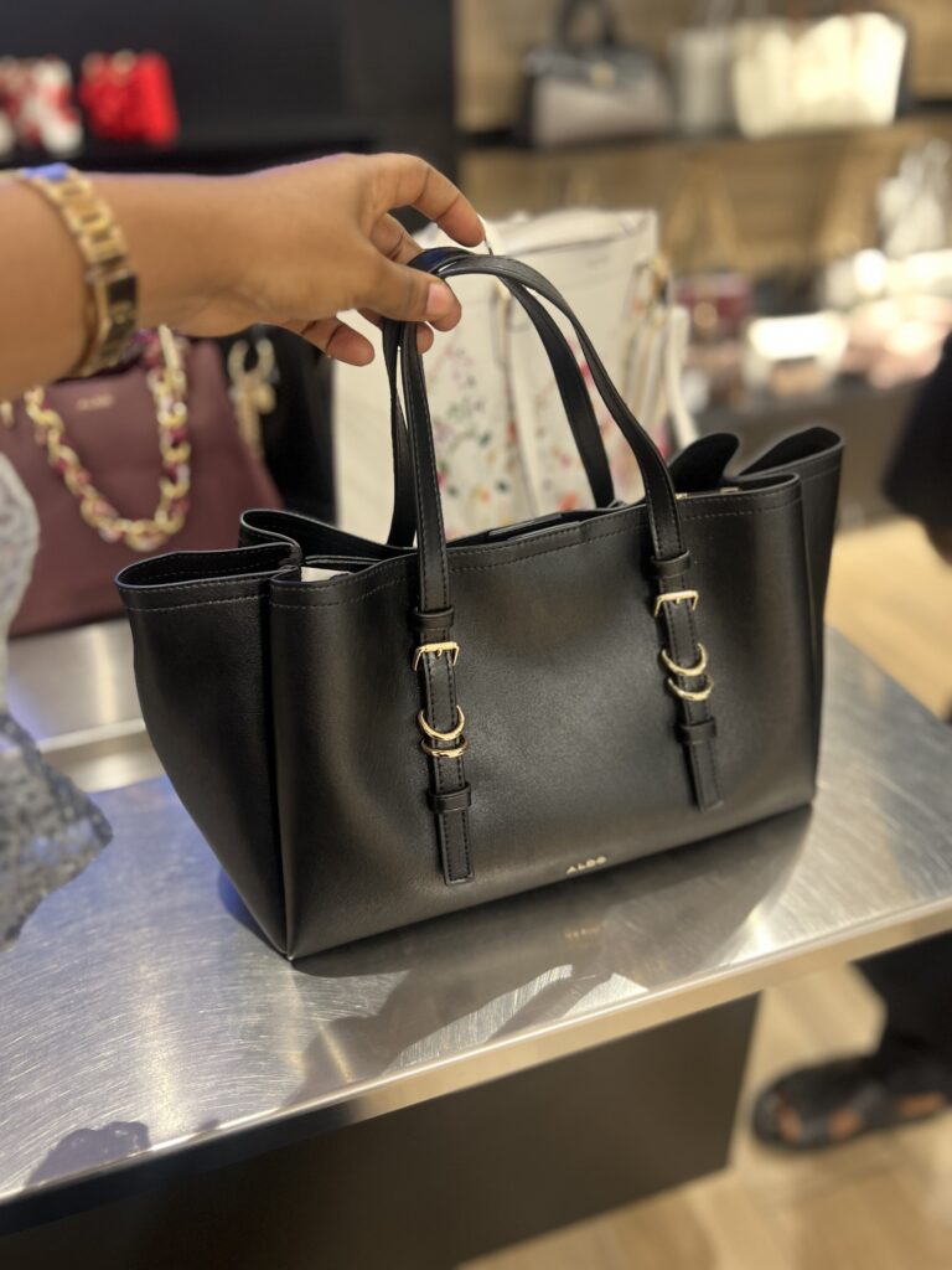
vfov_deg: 67.3
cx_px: 476
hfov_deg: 53.1
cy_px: 635
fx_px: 953
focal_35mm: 26
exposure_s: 1/60
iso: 160
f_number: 1.5
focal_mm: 5.7
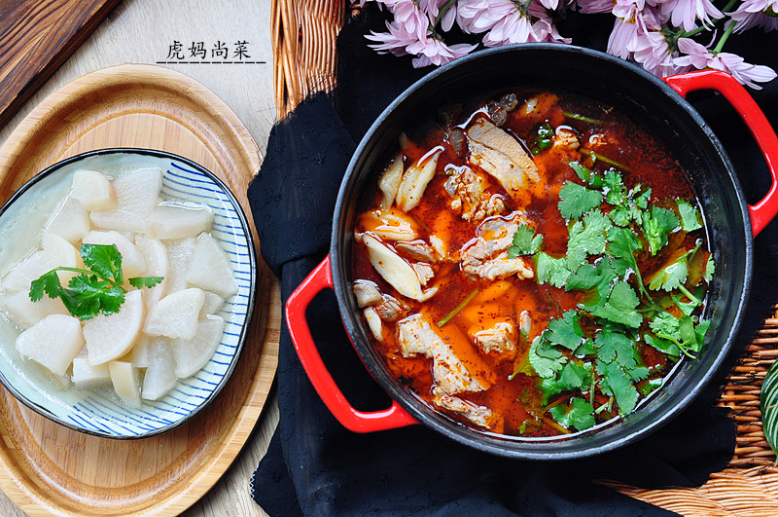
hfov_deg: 33.4
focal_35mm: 60
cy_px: 258
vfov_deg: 22.6
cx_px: 389
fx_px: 1295
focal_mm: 40
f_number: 6.7
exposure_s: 1/20
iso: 800
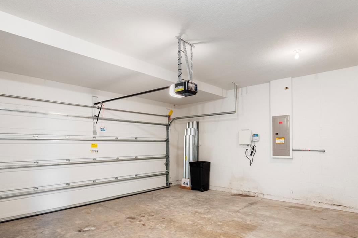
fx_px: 209
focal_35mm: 21
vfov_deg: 58.8
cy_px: 147
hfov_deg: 81.2
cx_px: 182
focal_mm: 14
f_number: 6.3
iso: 250
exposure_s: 1/2.5
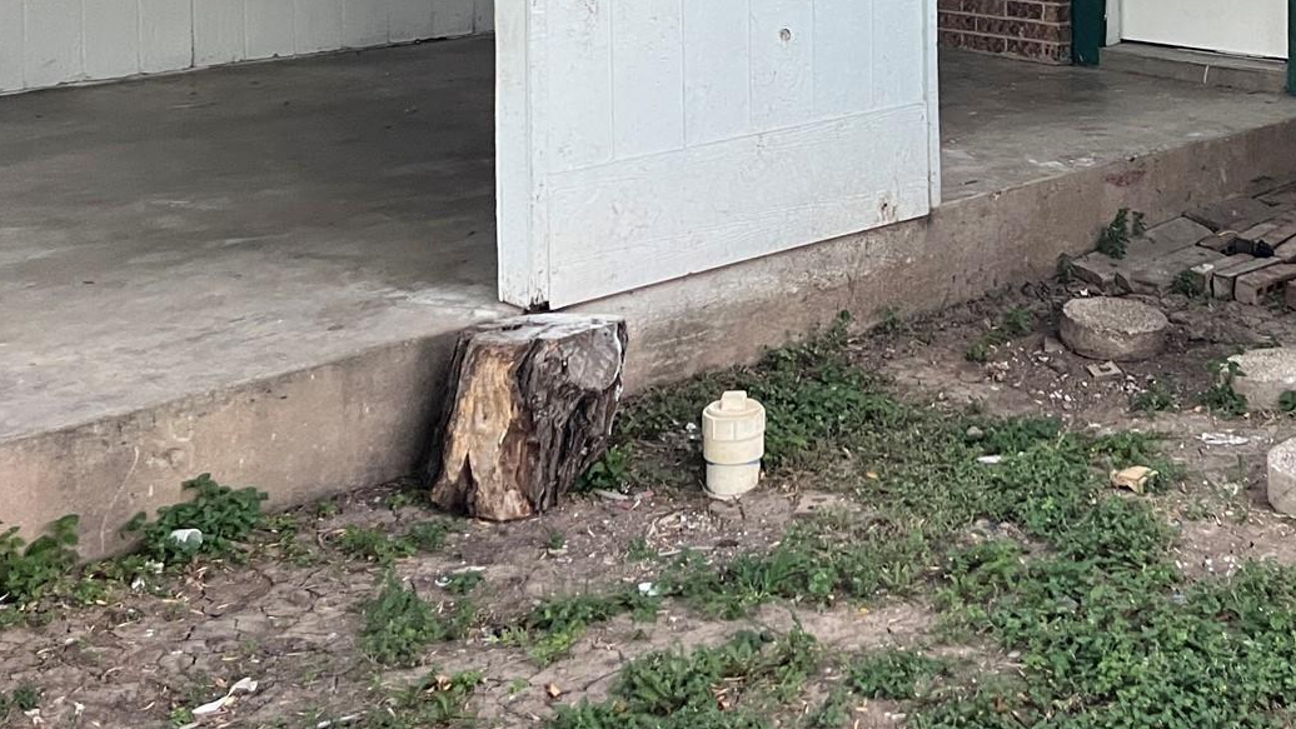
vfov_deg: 19.9
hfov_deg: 35.9
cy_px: -189
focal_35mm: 56
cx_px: 1047
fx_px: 1925
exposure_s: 1/60
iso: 160
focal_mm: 5.1
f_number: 1.6
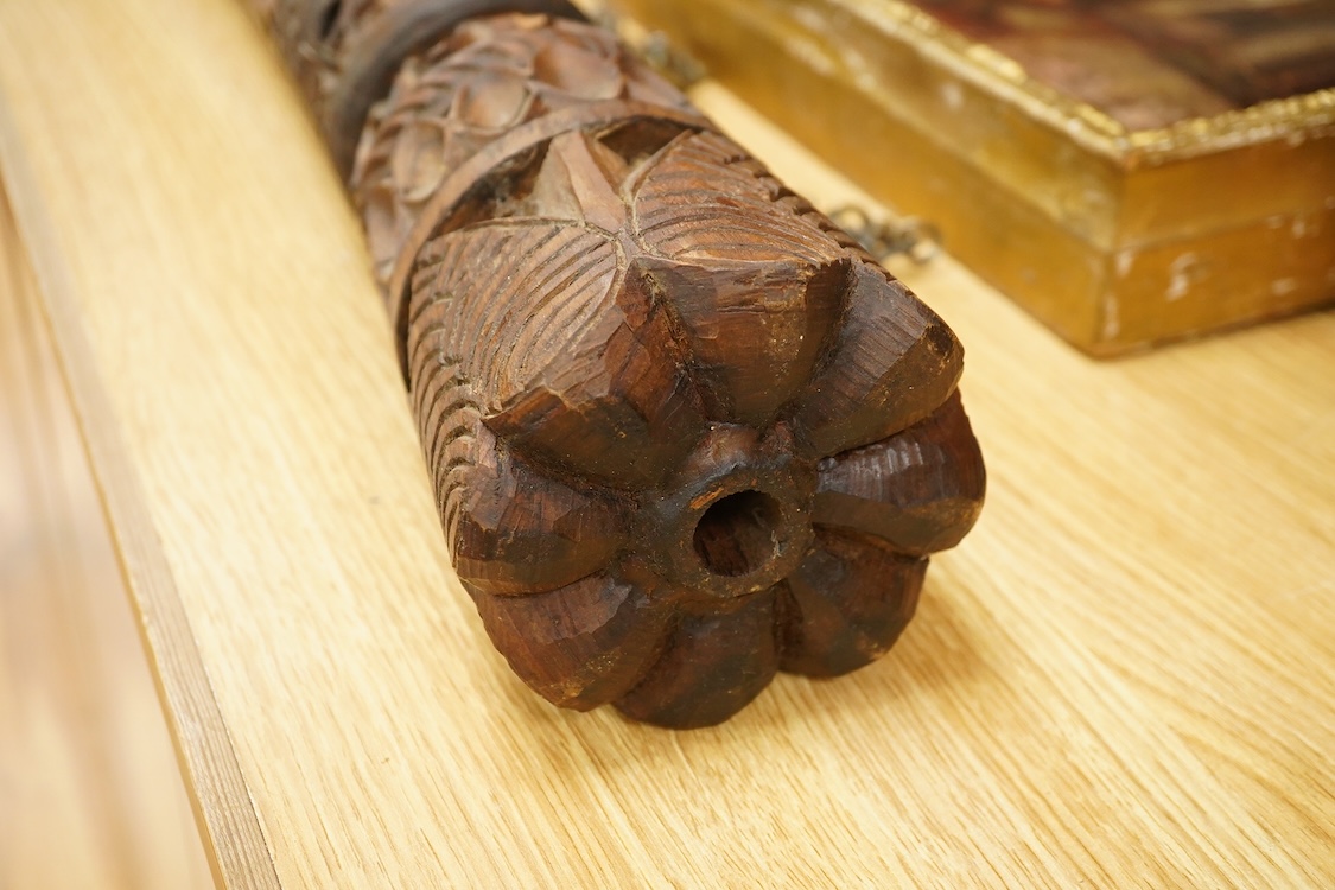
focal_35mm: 45
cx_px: 668
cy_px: 445
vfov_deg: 29.9
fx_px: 1669
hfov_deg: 43.6
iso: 2000
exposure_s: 1/125
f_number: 7.1
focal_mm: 30
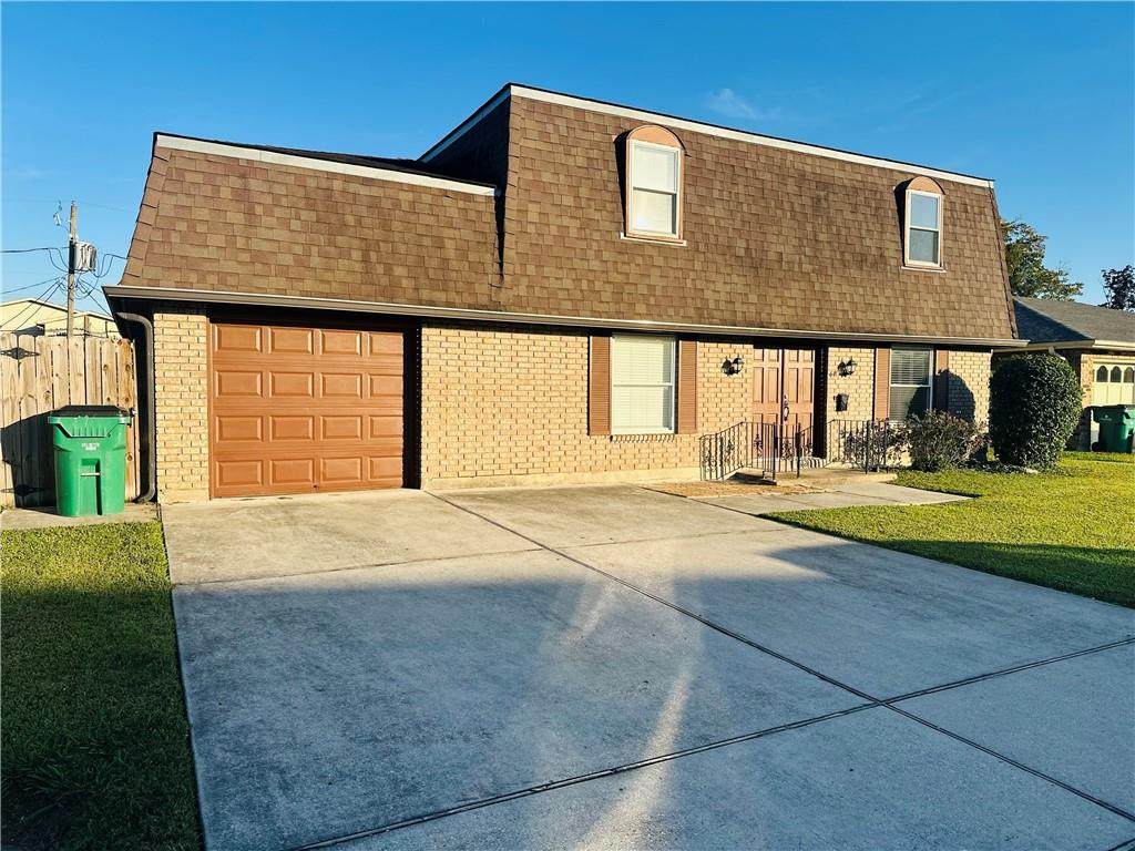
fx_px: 787
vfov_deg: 56.8
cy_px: 426
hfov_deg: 71.6
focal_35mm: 24
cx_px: 568
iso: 80
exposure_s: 1/3058
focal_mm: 6.86
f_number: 1.78
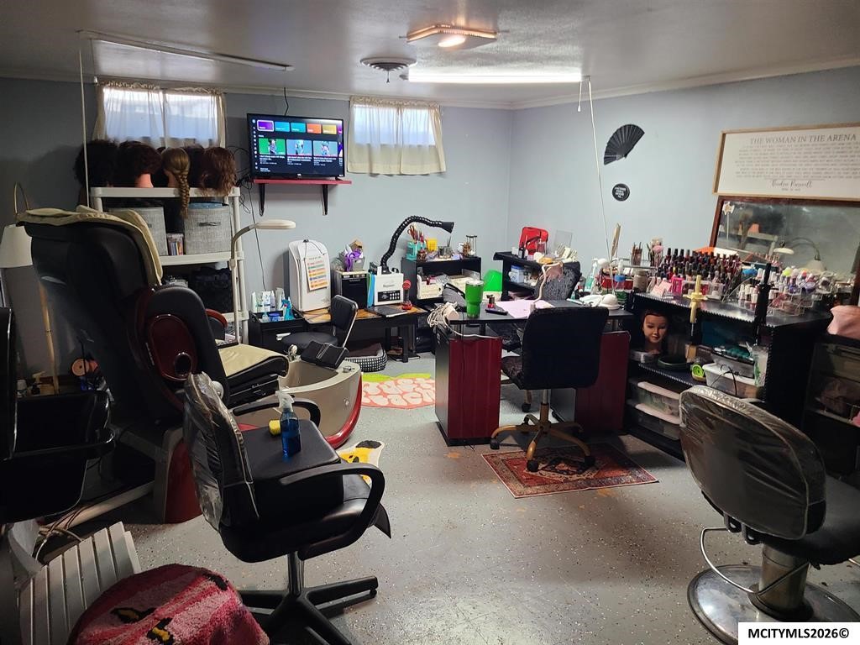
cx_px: 430
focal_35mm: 26
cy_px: 322
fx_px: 646
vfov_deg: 53.1
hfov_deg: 67.3
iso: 200
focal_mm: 5.4
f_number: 1.8
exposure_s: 1/40
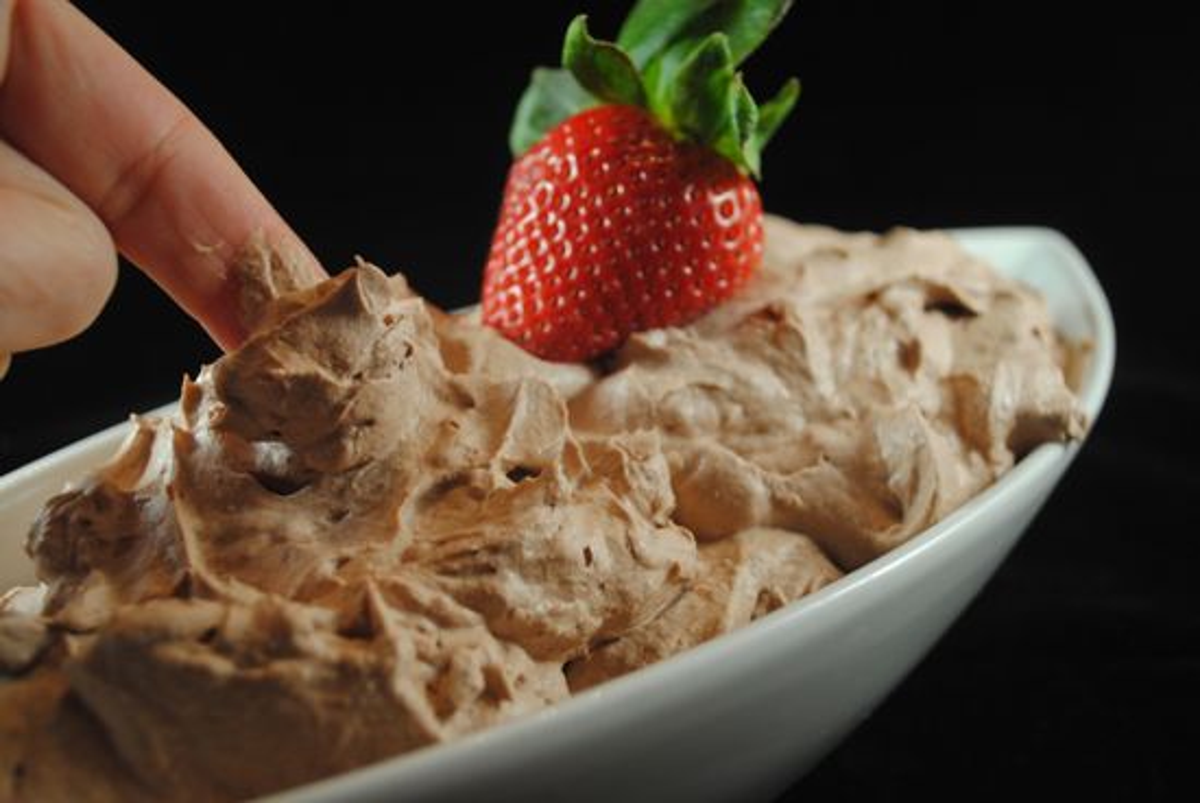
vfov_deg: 32.0
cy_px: 402
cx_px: 600
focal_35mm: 42
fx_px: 1401
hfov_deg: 46.4
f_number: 4.5
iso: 400
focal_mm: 28
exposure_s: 1/30
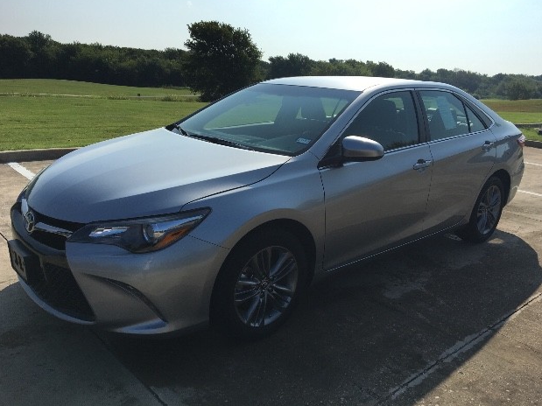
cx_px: 277
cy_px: 198
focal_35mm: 30
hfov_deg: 60.0
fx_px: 470
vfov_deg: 46.8
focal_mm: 4.15
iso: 25
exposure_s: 1/2959
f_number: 2.2
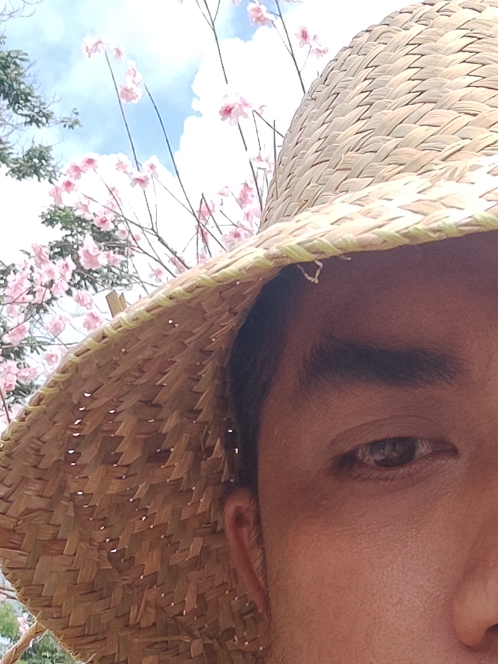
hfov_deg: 27.0
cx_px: 240
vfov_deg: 34.2
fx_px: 1036
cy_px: 556
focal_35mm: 54
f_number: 2.45
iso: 50
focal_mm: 3.49
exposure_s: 1/1381
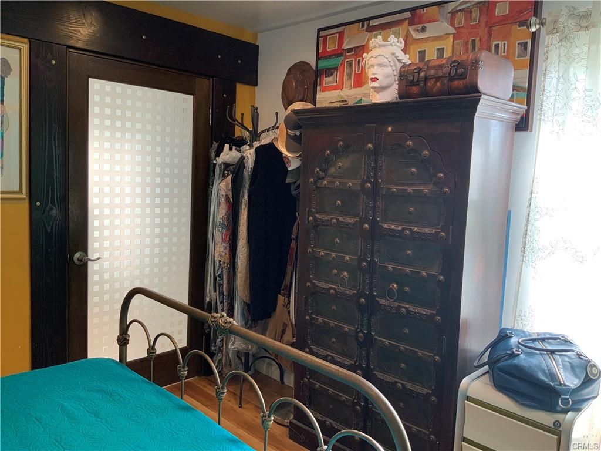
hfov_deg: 61.7
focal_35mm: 29
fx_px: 503
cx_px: 300
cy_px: 226
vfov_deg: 48.2
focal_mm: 3
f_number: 1.8
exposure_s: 1/60
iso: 50
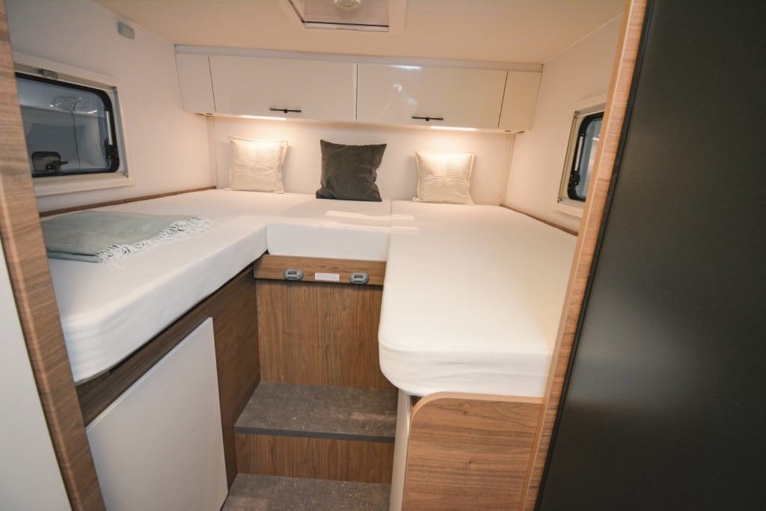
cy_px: 256
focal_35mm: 15
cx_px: 383
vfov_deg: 77.3
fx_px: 319
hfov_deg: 100.4
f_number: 4.5
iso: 800
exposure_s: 1/60
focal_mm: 10
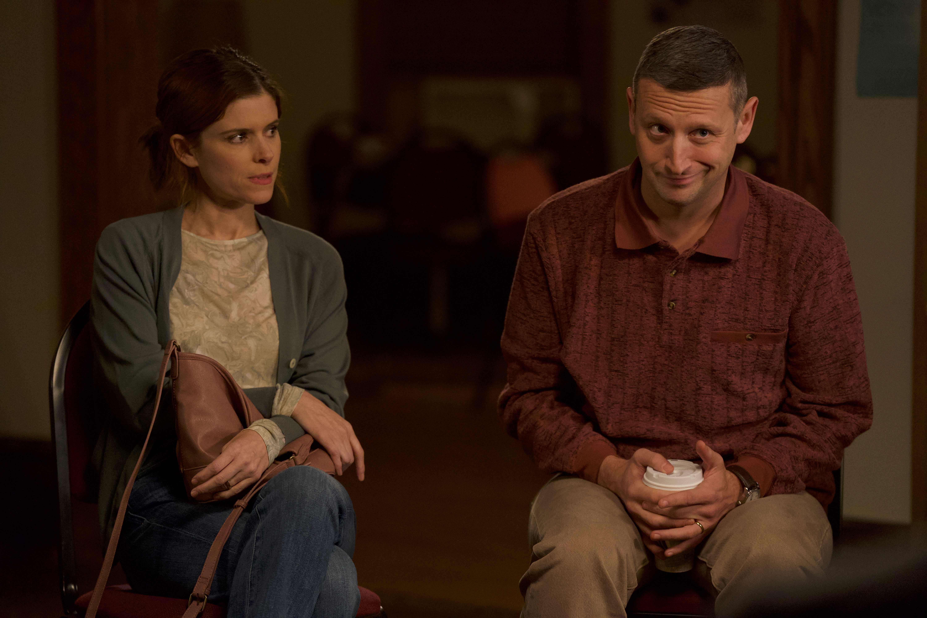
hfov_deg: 16.0
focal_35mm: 128
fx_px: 3296
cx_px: 464
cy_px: 309
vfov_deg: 10.7
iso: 5000
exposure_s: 1/200
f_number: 2.8
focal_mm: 128
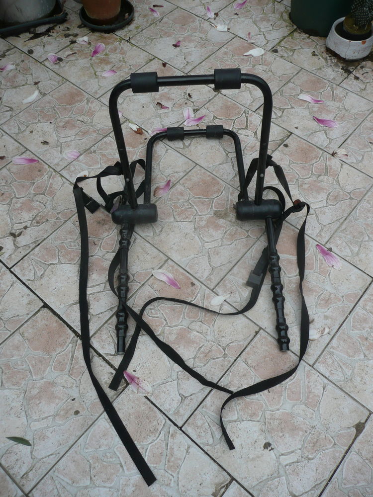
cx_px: 186
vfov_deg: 63.4
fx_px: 402
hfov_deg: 49.7
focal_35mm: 28
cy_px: 248
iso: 100
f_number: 3.3
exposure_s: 1/400
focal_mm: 4.6
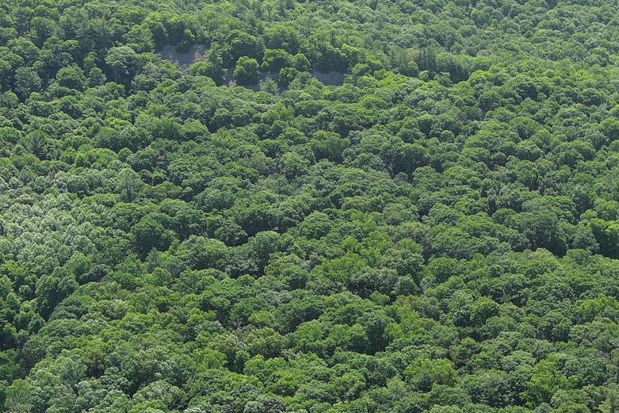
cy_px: 308
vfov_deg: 17.9
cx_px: 654
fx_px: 1307
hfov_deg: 25.1
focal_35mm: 76
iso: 100
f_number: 2.8
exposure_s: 1/482
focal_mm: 10.57
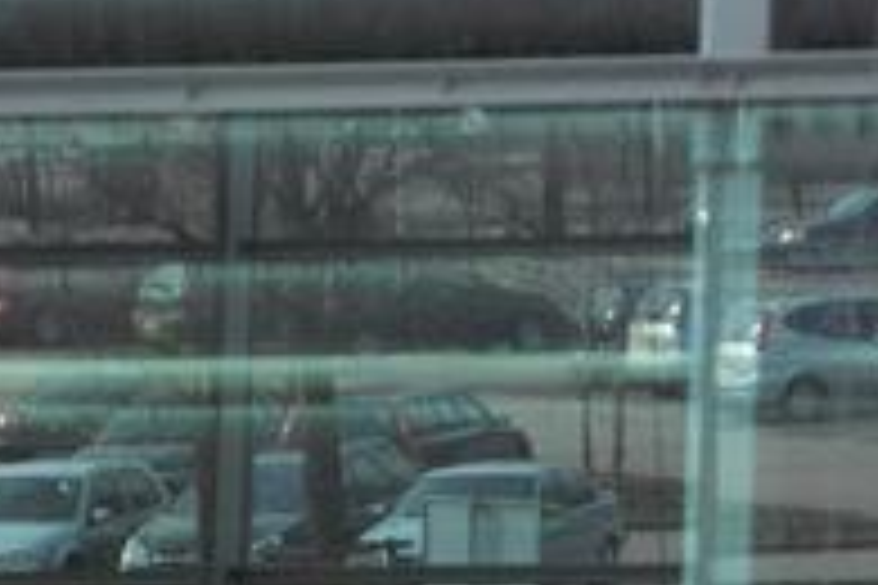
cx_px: 928
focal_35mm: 328
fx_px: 7999
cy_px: 511
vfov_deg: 4.2
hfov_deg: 6.3
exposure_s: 1/90
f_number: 6.7
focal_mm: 82
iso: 400
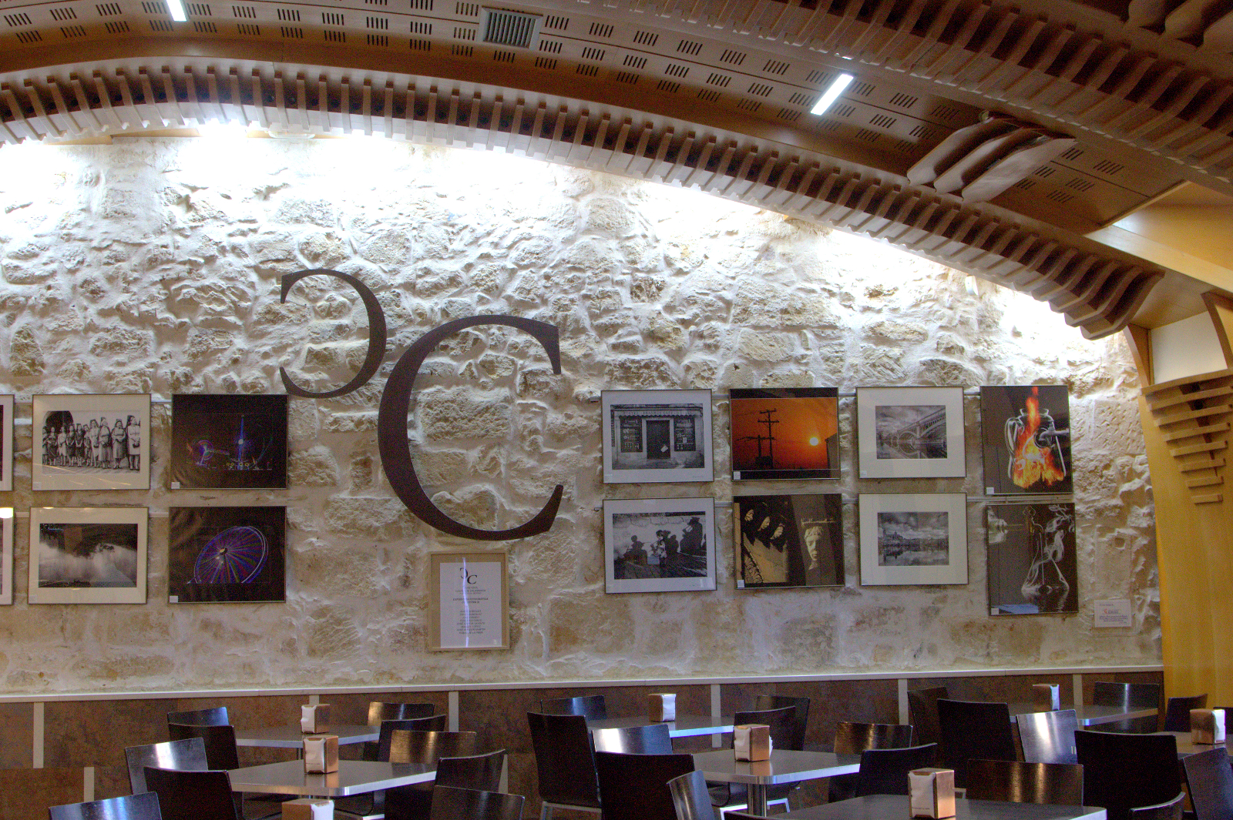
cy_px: 410
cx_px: 616
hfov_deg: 39.6
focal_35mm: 50
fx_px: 1712
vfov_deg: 27.0
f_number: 5.6
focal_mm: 32
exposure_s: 1/50
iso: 1000
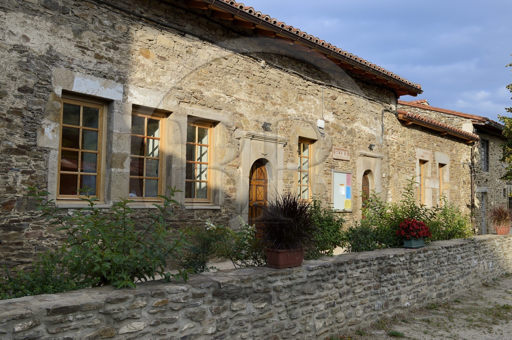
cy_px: 170
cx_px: 256
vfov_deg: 38.8
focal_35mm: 34
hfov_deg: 55.8
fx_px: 483
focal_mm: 34
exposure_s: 1/160
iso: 200
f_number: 13
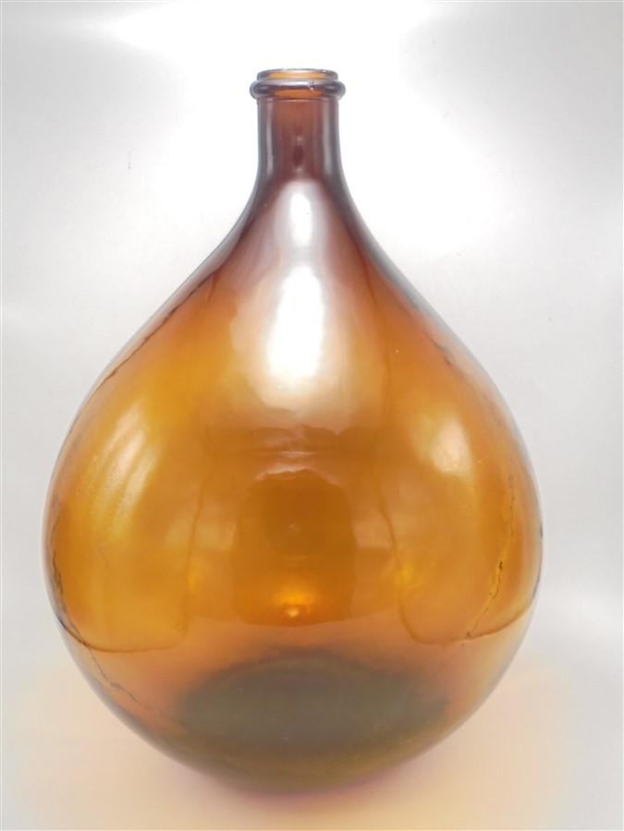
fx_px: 913
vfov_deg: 49.0
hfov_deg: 37.7
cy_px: 416
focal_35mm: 38
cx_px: 312
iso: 320
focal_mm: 6.9
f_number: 4.2
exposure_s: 1/30
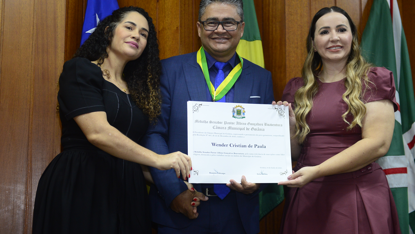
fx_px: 693
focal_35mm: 63
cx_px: 202
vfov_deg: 19.1
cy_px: 101
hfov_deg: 33.3
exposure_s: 1/125
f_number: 2.8
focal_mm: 58
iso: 2000
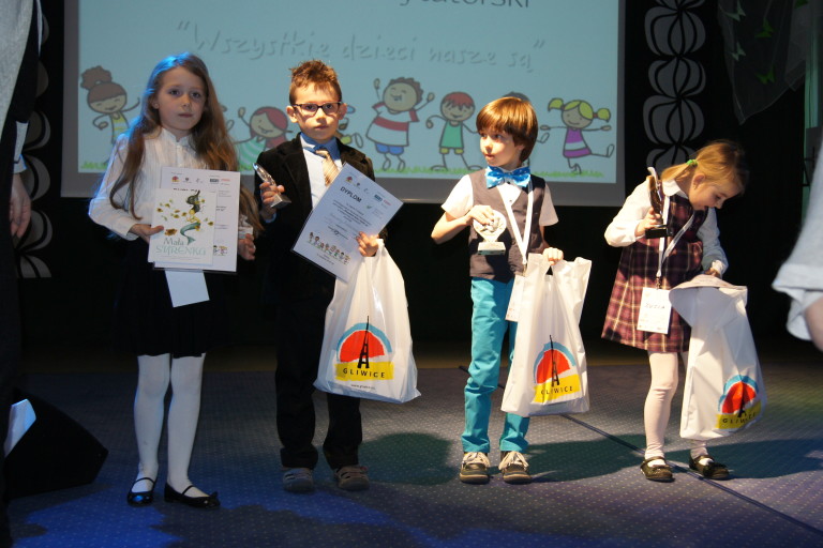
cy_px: 274
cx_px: 412
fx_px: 1029
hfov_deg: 43.6
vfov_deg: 29.9
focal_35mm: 45
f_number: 4.5
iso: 800
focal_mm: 30
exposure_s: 1/125
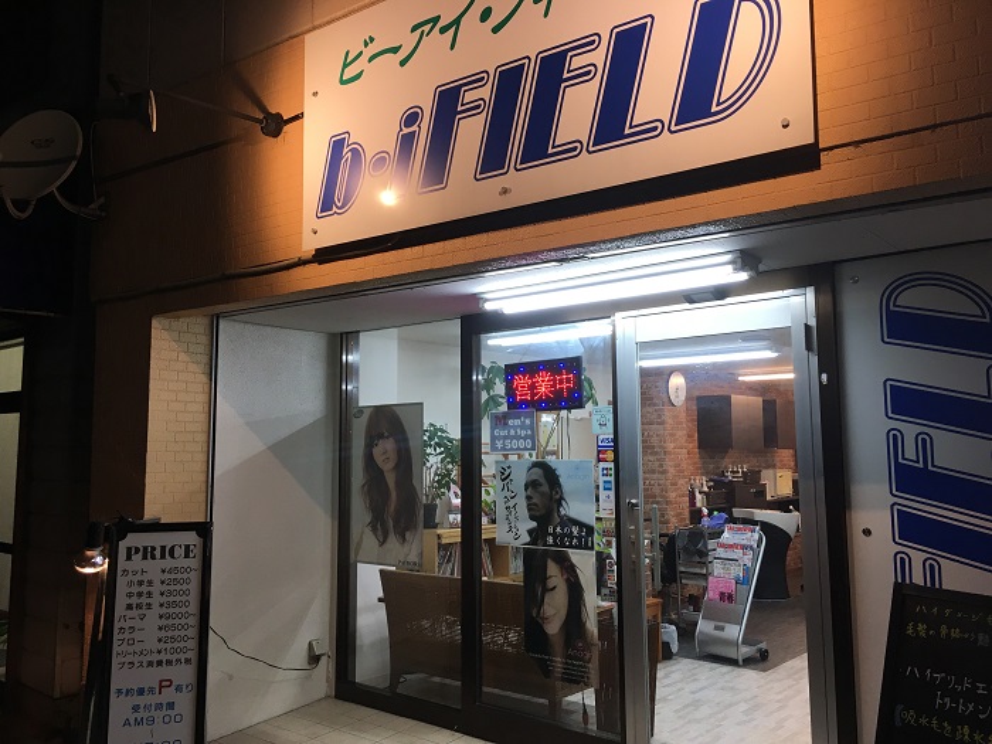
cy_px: 372
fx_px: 831
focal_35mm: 29
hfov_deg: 61.7
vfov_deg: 48.2
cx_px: 496
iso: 25
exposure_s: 1/30
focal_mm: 4.15
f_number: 2.2
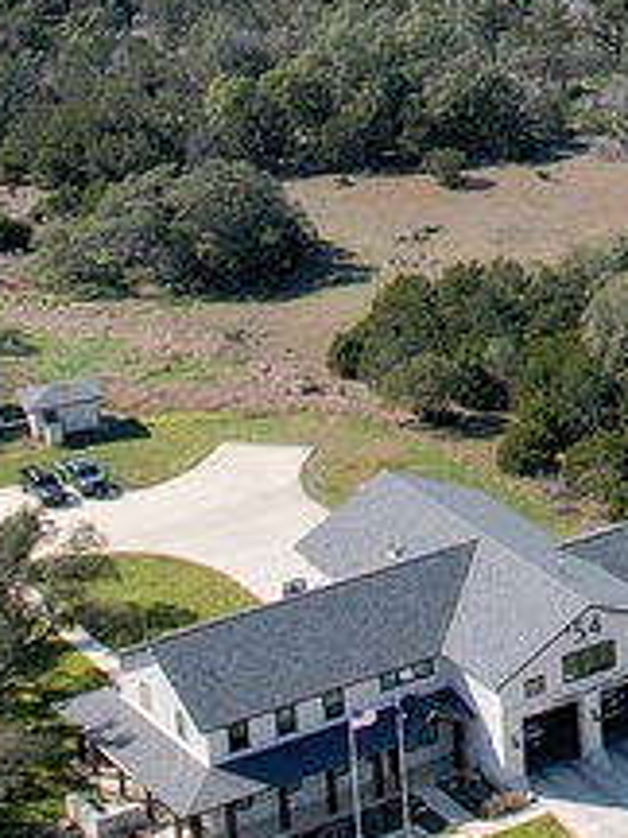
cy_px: -256
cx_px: 1206
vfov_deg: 12.1
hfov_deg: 8.9
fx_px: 3846
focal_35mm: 159
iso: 100
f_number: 2.8
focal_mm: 8.38
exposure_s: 1/3200
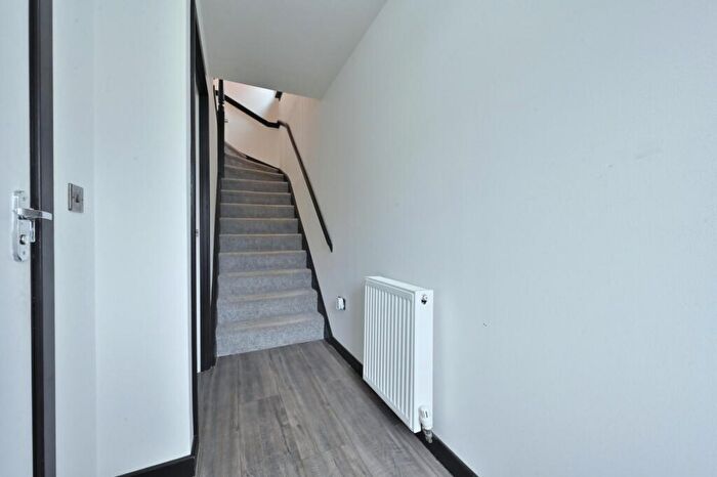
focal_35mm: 14
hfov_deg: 104.3
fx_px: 279
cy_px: 238
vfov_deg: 81.2
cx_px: 358
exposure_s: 1/80
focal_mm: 14
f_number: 13
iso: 2500
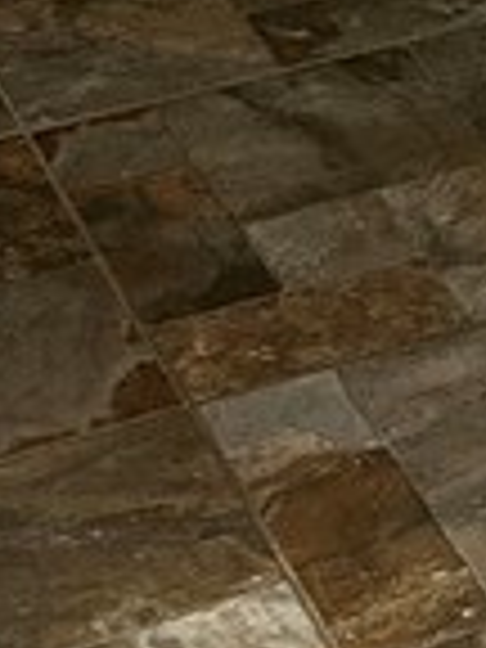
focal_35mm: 185
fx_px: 3463
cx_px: 1238
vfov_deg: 9.3
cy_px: -1026
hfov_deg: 7.4
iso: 200
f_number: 1.5
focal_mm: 5.7
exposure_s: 1/60
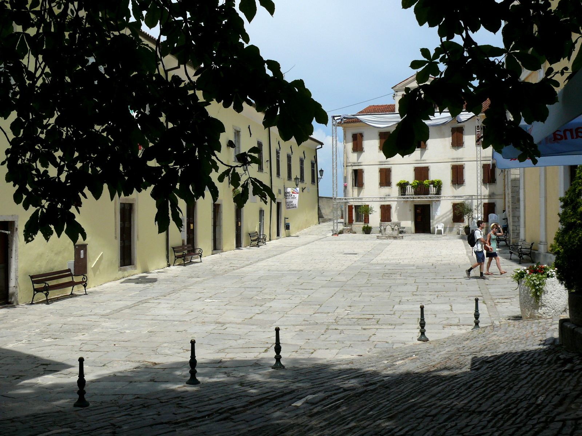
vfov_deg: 31.5
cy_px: 218
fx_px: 773
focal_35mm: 46
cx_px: 291
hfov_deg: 41.2
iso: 100
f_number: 5.6
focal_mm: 8.7
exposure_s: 1/250
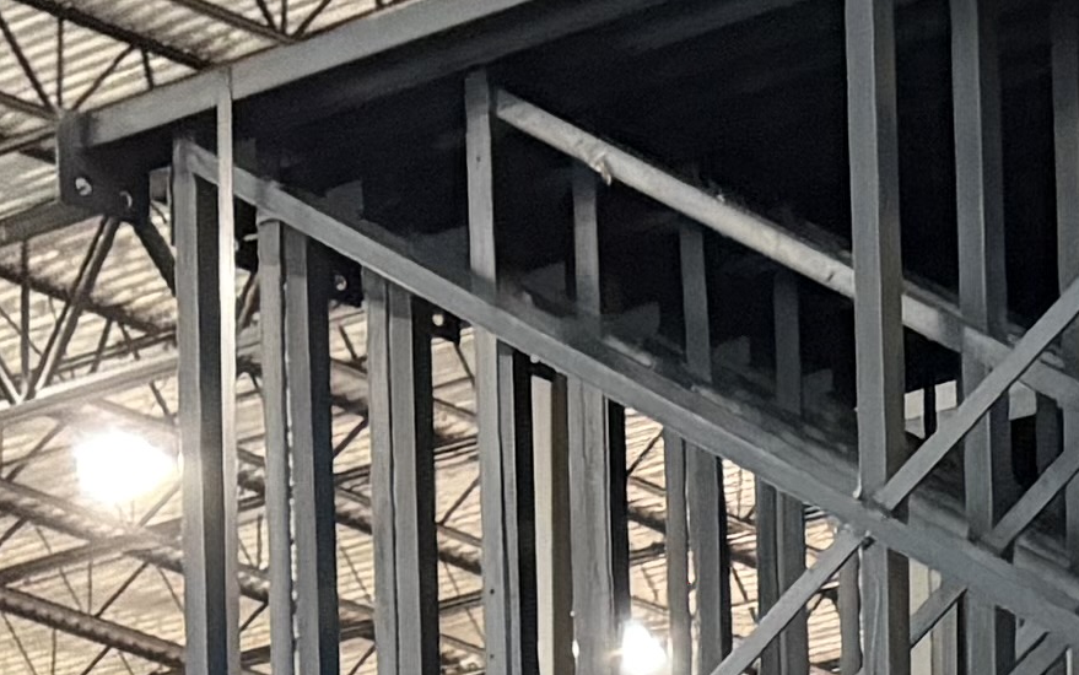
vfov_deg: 6.8
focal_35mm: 179
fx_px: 5265
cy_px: 1843
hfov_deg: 11.6
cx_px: 1046
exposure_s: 1/24
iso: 800
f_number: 1.6
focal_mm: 5.96
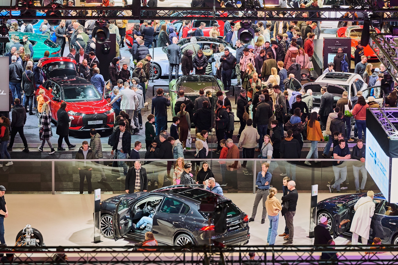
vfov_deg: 7.4
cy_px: 132
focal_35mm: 185
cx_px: 199
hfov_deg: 11.1
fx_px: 2045
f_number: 4.5
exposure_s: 1/100
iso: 800
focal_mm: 185
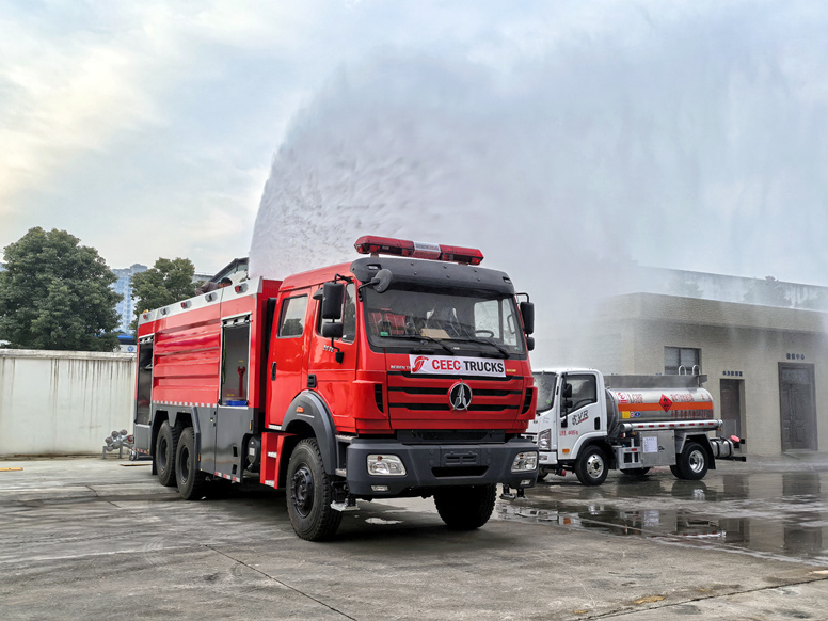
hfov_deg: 54.0
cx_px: 414
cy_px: 305
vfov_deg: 41.8
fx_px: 813
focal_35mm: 34
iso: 50
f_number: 1.4
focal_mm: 5.75
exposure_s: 1/3546
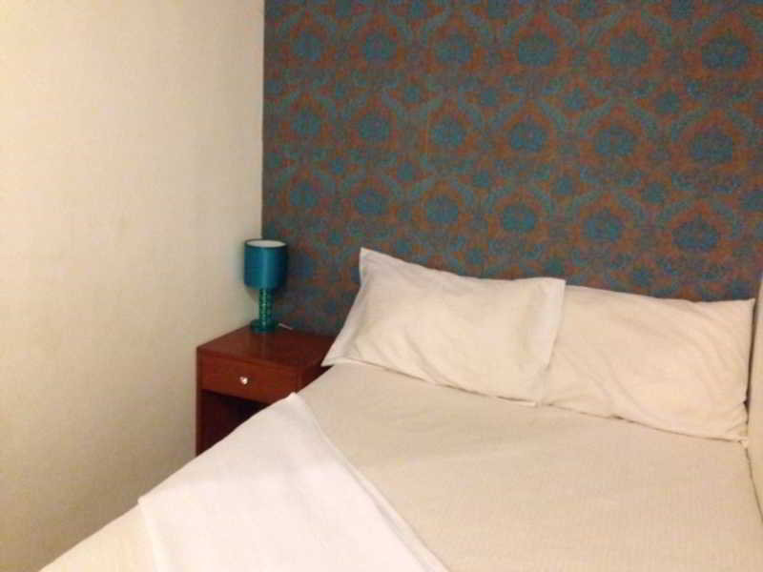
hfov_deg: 55.4
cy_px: 286
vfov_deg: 42.9
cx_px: 382
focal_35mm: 33
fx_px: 727
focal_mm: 4.13
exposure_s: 1/15
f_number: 2.4
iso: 800
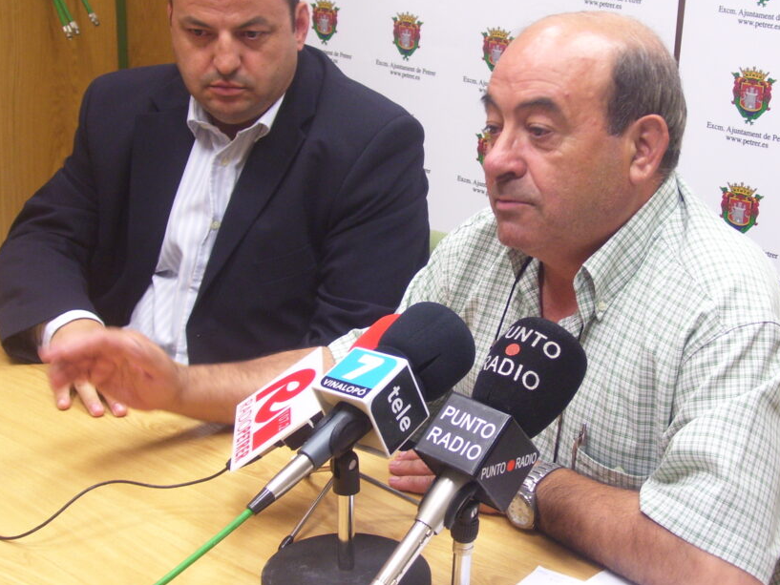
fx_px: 1510
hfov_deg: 29.0
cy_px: 255
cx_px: 424
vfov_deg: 21.9
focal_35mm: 67
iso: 160
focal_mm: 9.4
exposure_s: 1/20
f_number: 3.4
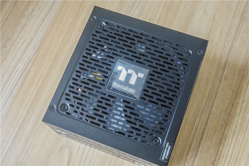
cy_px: 83
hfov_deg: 41.9
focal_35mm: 47
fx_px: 325
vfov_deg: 28.6
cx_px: 124
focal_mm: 47
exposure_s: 1/25
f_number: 4.5
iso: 500
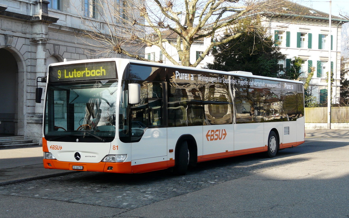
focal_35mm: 55
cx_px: 172
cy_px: 112
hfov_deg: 36.9
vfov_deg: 23.5
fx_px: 523
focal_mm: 8.3
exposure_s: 1/250
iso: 100
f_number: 4
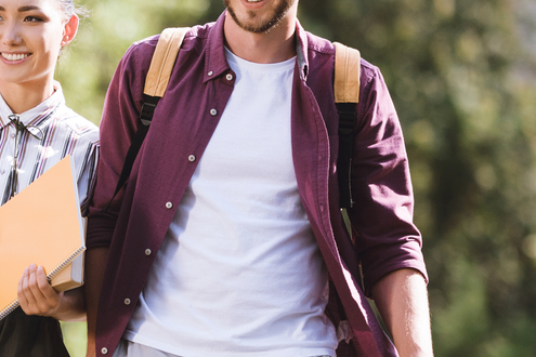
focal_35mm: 393
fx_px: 5851
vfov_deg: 3.5
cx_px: -94
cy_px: 167
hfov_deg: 5.2
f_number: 2.8
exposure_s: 1/1600
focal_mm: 155
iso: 250
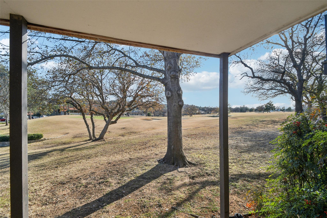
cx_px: 164
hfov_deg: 100.4
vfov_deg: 77.3
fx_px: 136
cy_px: 109
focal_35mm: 15
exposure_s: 1/800
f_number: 8
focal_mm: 10
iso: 400
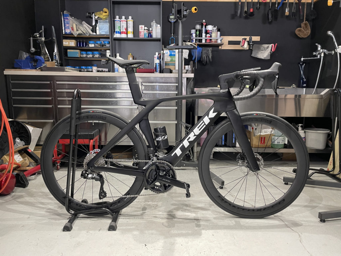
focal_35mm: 26
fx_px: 256
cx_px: 170
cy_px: 128
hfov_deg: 67.3
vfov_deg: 53.1
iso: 125
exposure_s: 1/50
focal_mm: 4.2
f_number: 1.6
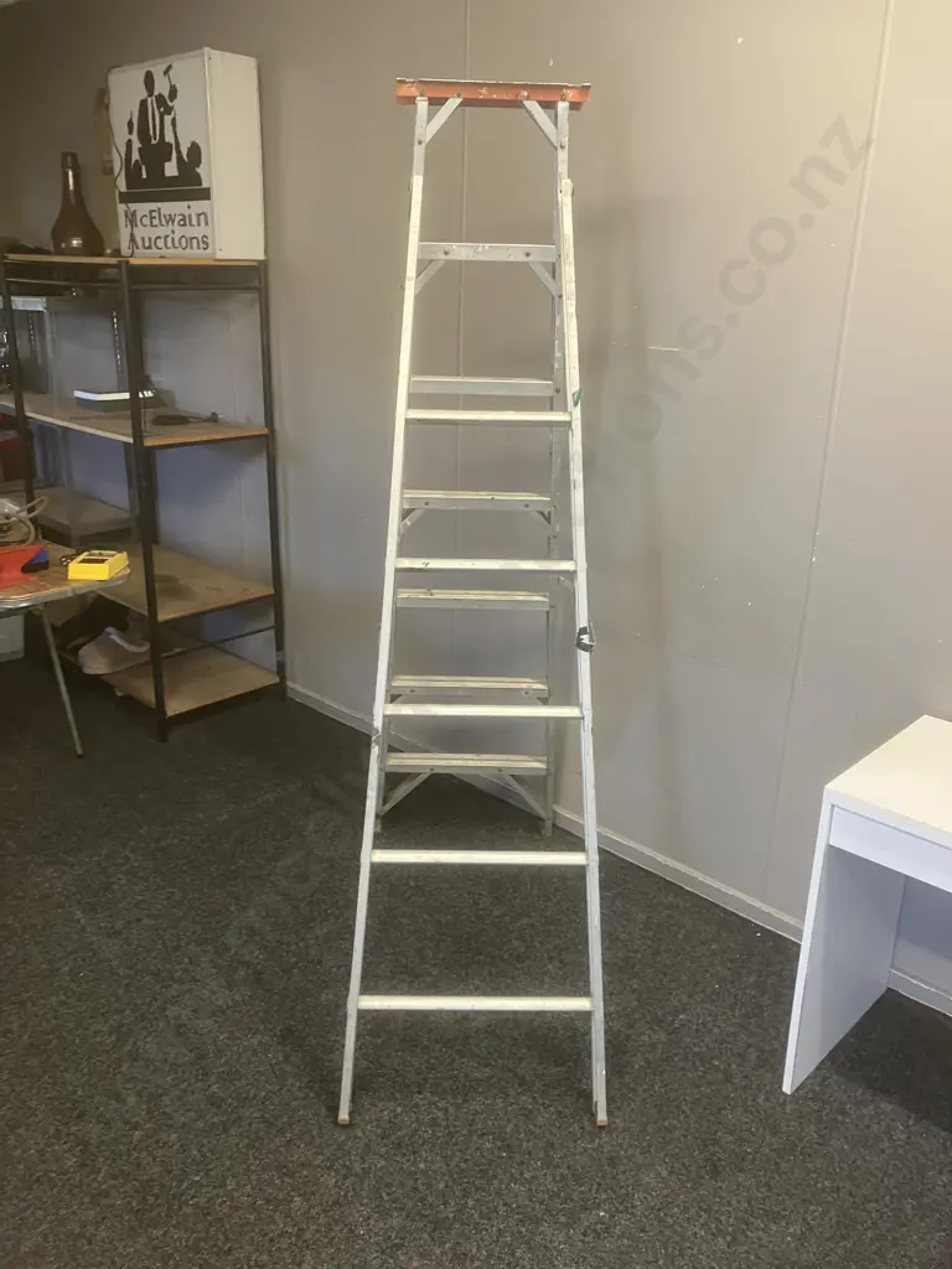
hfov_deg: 49.7
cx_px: 476
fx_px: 1027
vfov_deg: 63.4
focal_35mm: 28
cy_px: 634
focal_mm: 3.99
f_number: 1.8
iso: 125
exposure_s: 1/50
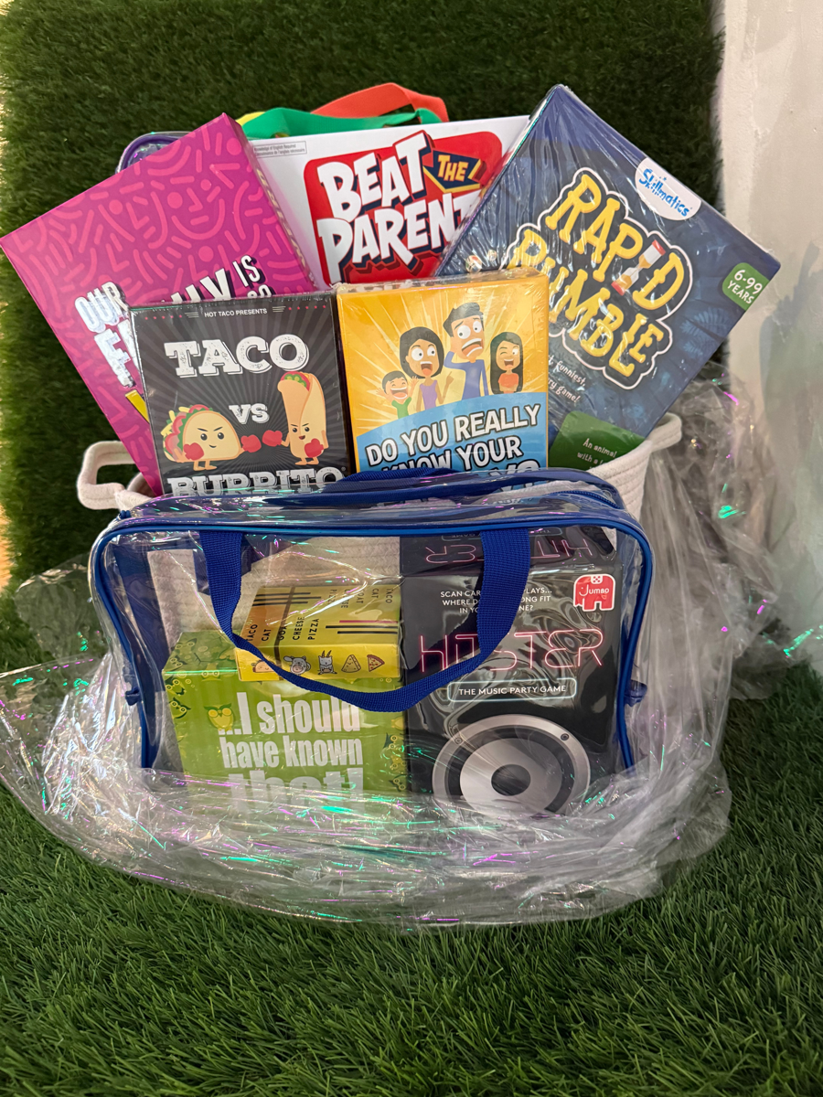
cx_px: 412
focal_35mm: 24
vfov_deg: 71.6
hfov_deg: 56.8
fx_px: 761
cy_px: 548
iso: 800
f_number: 1.78
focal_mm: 6.76
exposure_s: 1/40
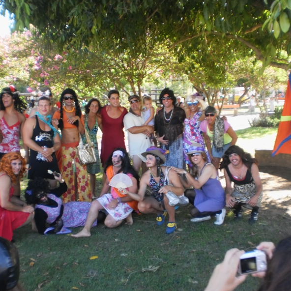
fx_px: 409
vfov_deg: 39.2
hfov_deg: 39.2
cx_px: 146
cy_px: 146
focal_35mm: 43
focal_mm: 6.3
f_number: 3.1
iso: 100
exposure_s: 1/80
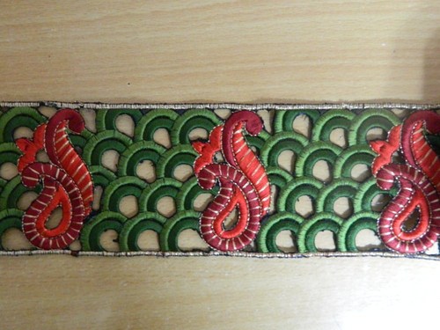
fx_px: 394
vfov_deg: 45.4
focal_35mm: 31
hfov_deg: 58.4
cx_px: 220
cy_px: 165
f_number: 3.2
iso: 800
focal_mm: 5.6
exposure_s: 1/4
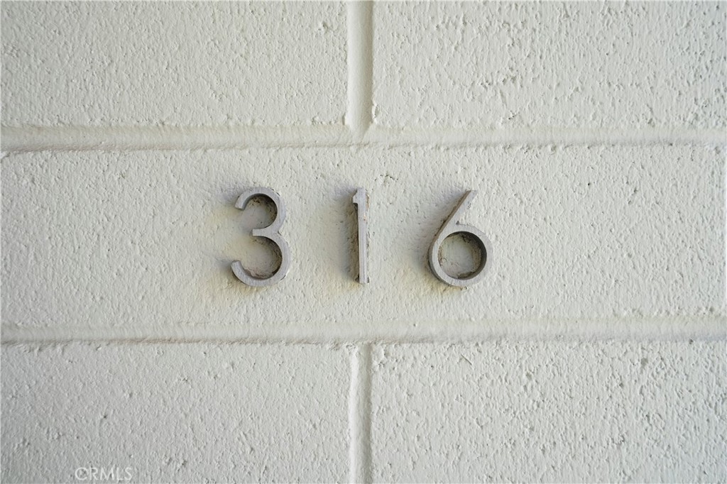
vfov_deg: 37.8
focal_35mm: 35
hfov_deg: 54.4
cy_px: 242
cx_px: 364
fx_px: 707
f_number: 5.6
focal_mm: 35
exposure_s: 1/800
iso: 500
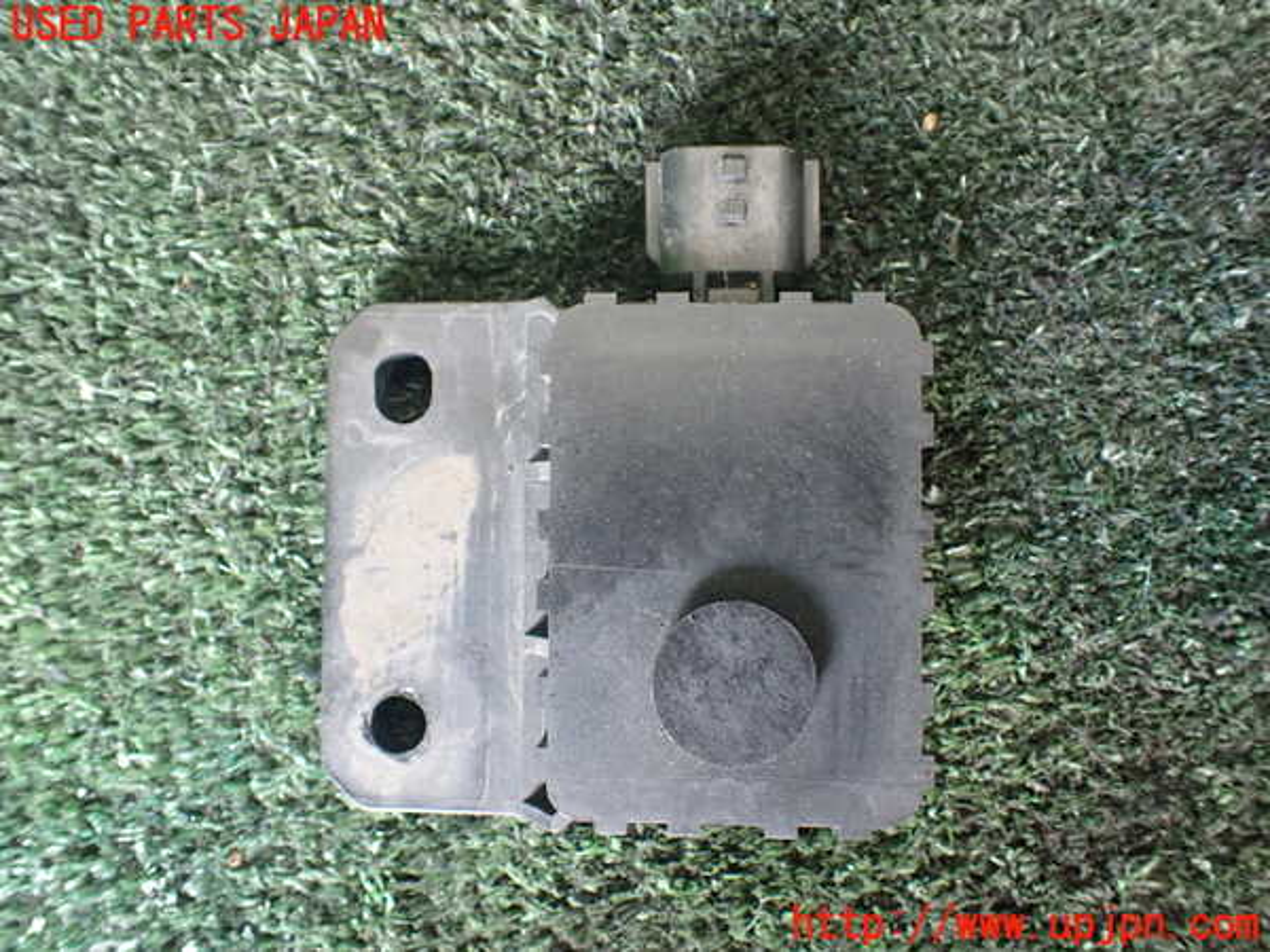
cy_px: 476
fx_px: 1101
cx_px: 635
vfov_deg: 46.8
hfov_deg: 60.0
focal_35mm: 30
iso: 800
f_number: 2.3
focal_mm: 5.4
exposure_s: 1/60
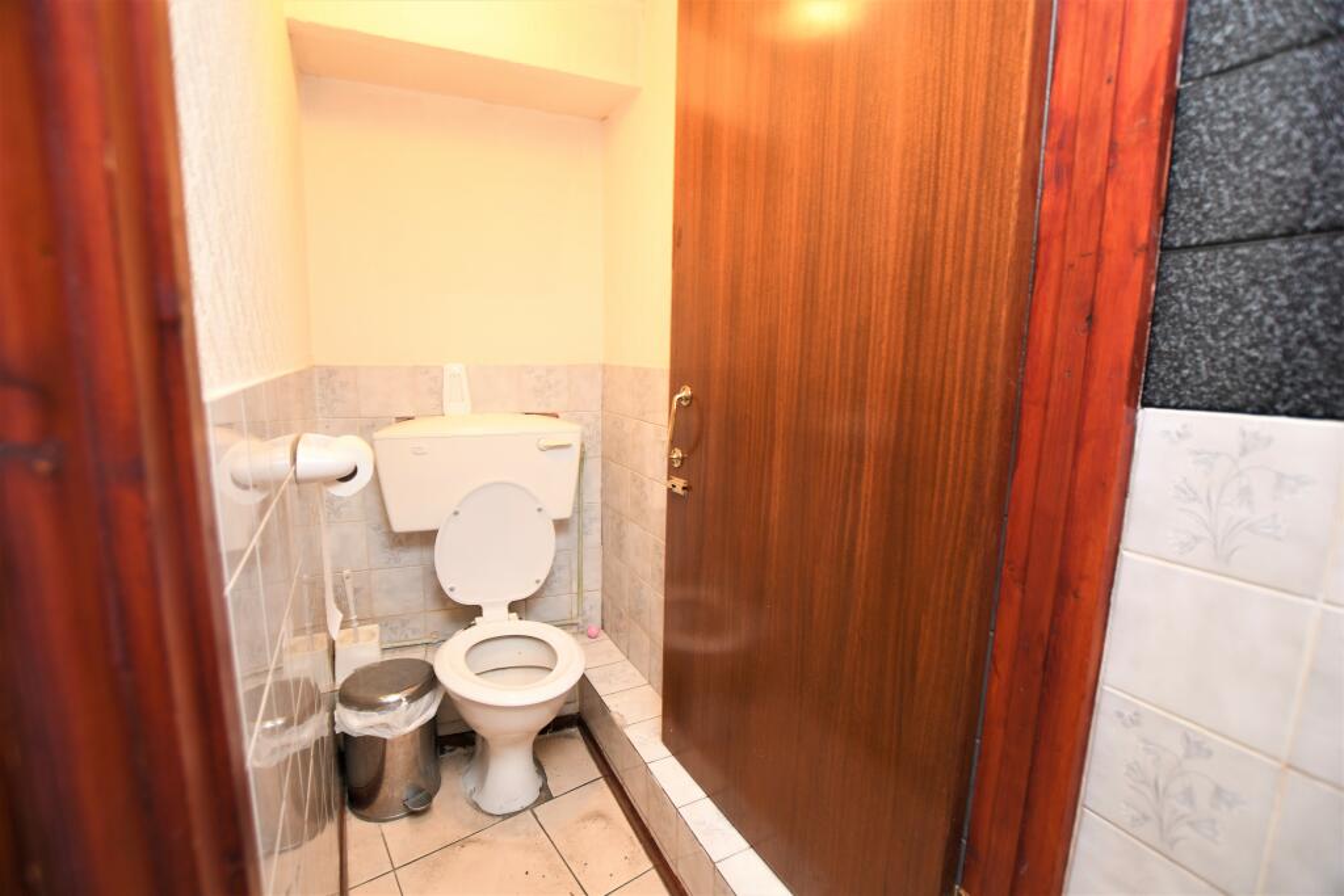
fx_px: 560
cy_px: 448
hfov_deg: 100.4
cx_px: 672
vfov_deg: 77.3
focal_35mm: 15
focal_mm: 10
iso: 320
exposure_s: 1/30
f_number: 3.5
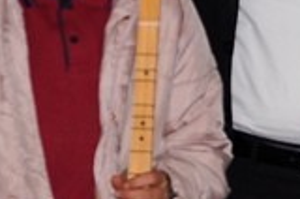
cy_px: 45
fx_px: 1979
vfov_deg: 5.7
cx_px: 330
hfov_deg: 8.6
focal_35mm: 238
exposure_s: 1/60
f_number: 3.8
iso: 200
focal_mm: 22
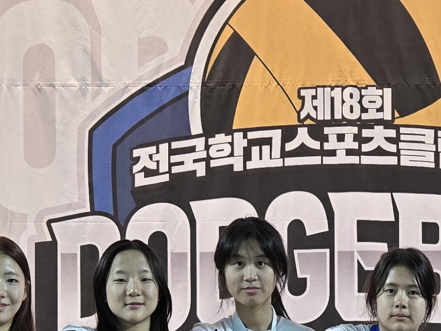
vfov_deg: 13.1
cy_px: 488
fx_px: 1363
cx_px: 345
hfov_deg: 18.2
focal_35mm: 107
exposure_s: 1/120
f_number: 1.8
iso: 100
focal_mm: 5.4
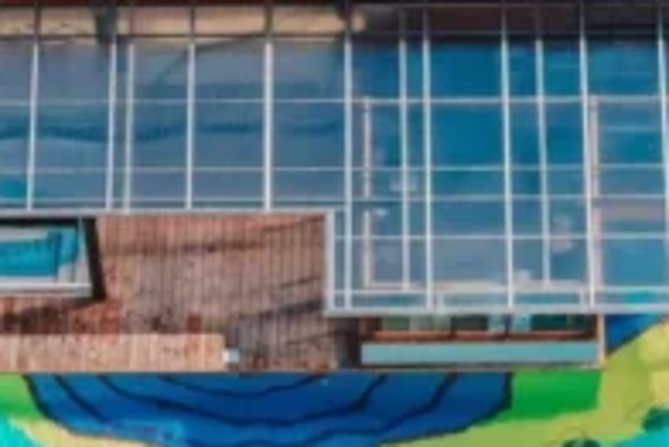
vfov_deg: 9.0
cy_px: 800
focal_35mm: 146
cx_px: 321
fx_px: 2715
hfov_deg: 14.0
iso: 100
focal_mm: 10.26
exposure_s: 1/500
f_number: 6.3
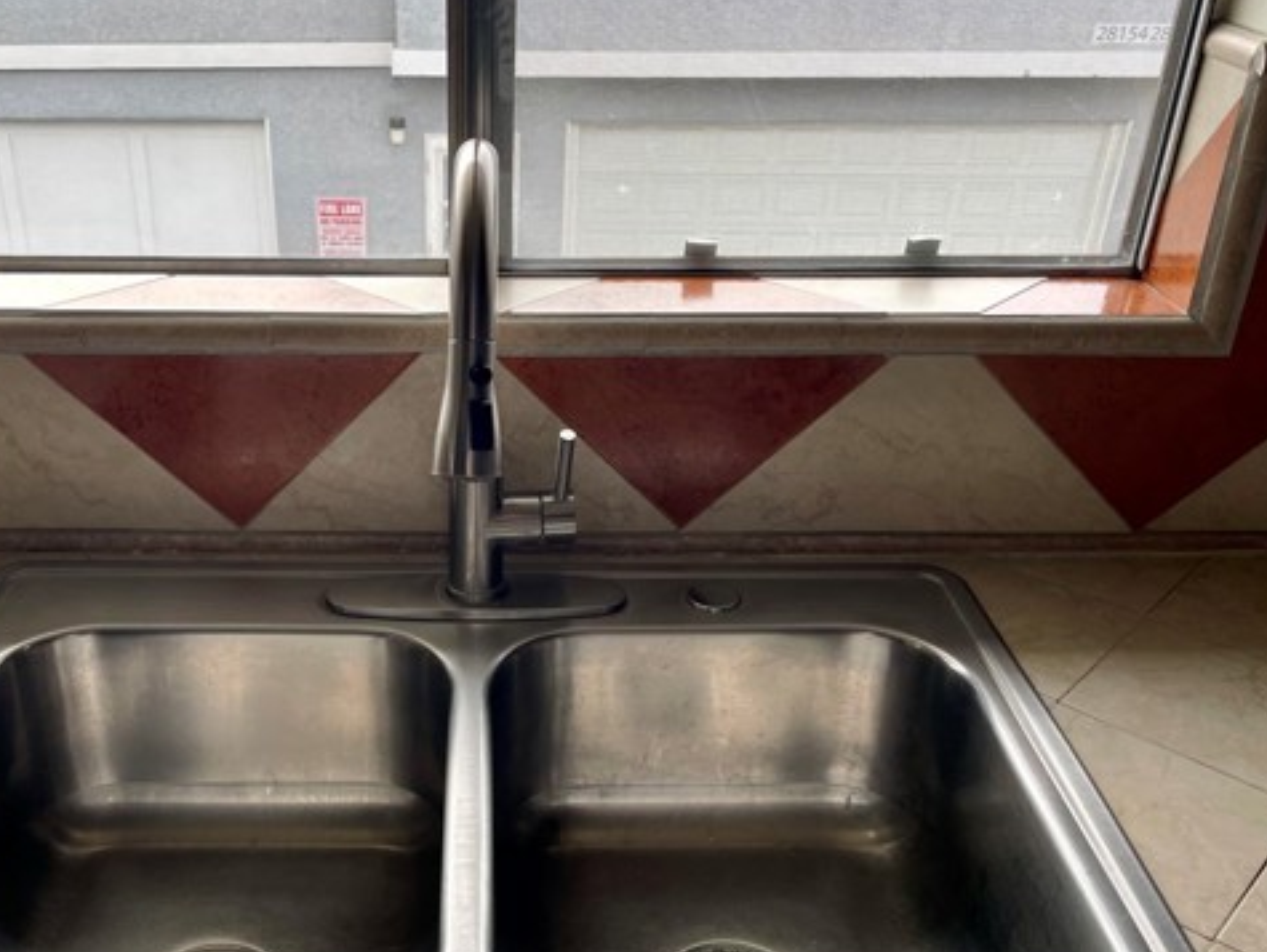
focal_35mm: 35
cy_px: 560
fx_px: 1282
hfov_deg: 52.0
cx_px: 475
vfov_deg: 40.6
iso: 32
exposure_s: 1/515
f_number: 1.6
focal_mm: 4.2
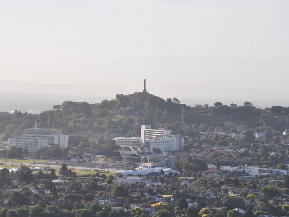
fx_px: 1432
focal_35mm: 172
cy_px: 108
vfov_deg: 8.7
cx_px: 143
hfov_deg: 11.5
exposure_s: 1/320
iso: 200
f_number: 10
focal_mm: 105
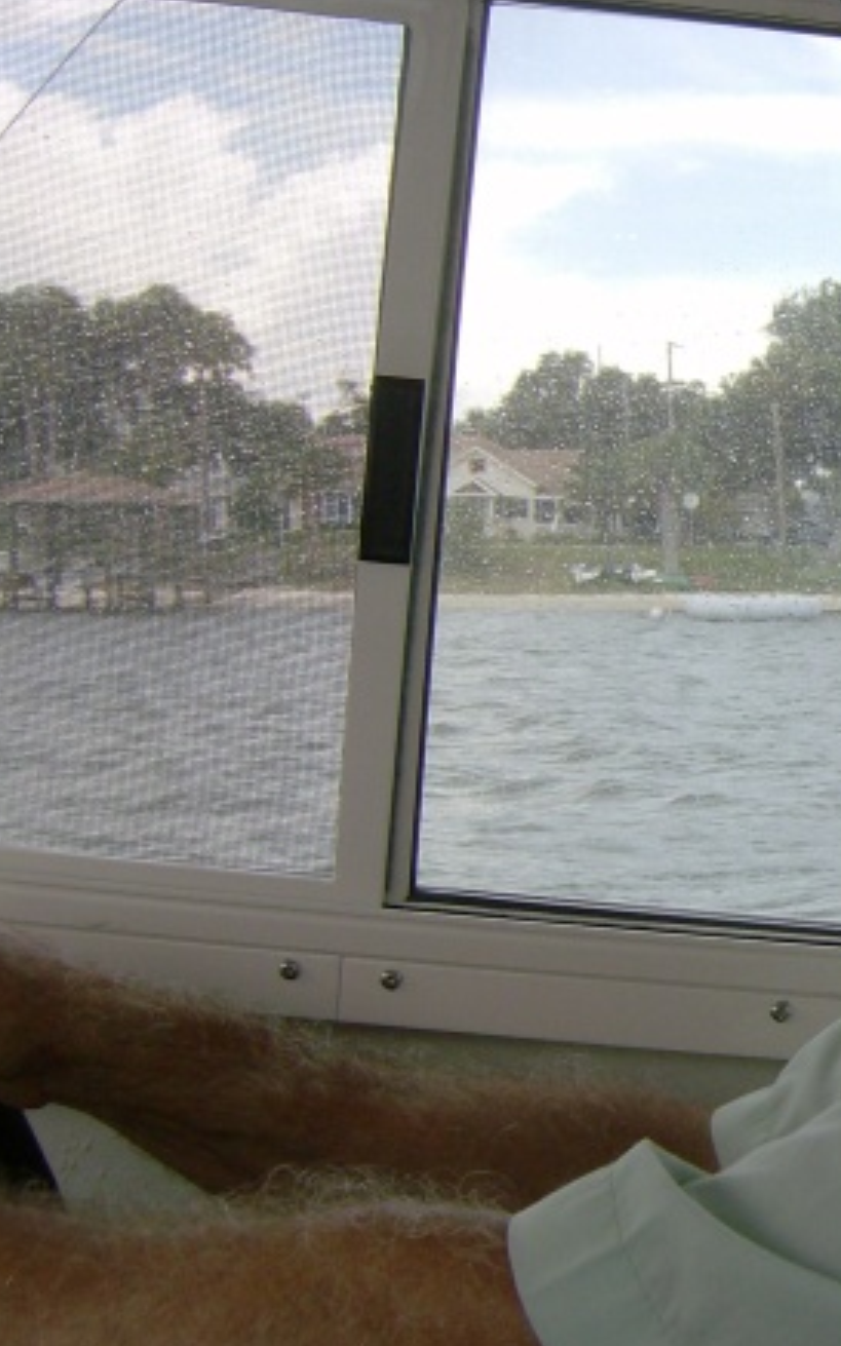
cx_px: 1134
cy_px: 616
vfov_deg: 29.4
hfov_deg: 17.3
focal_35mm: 70
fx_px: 2568
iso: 100
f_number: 4.7
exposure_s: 1/320
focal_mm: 6
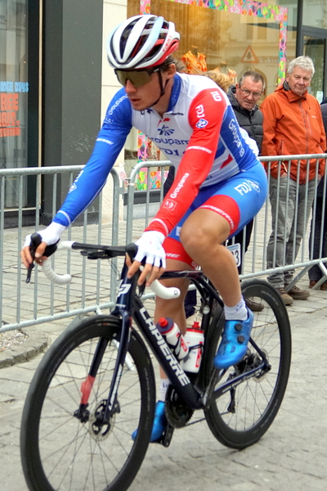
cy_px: 246
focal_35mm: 45
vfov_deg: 43.6
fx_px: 613
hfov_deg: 29.9
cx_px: 164
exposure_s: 1/2000
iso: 1000
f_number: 4
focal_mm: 30
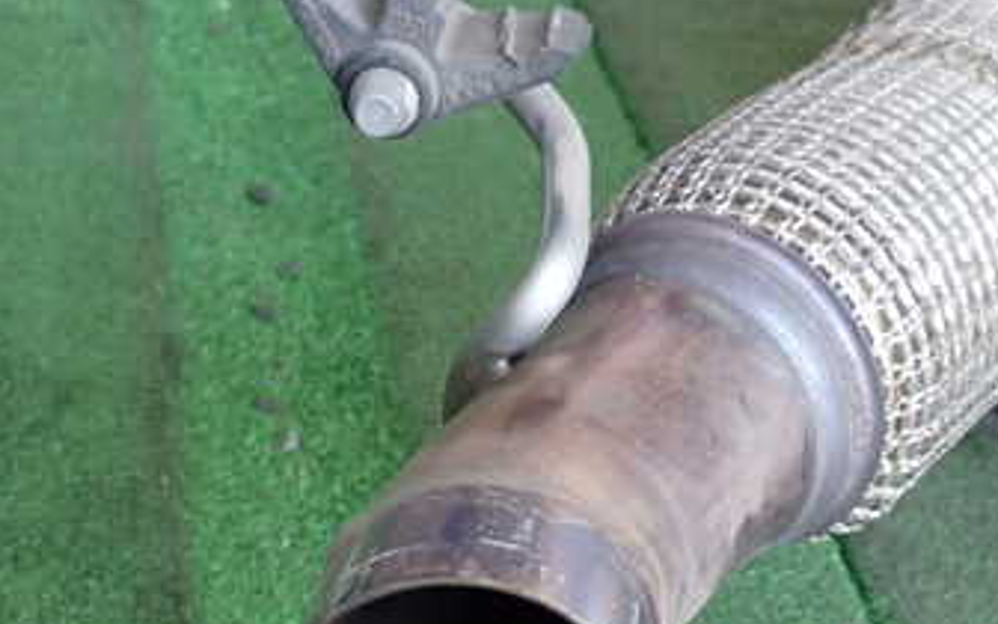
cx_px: 624
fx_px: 2421
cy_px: 478
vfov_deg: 14.6
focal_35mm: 89
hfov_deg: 23.2
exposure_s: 1/50
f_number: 3.1
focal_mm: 8.4
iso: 250
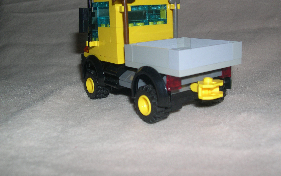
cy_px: 72
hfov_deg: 48.2
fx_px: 314
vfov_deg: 31.2
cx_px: 142
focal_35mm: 41
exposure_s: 1/60
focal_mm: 8
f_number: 7.6
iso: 100
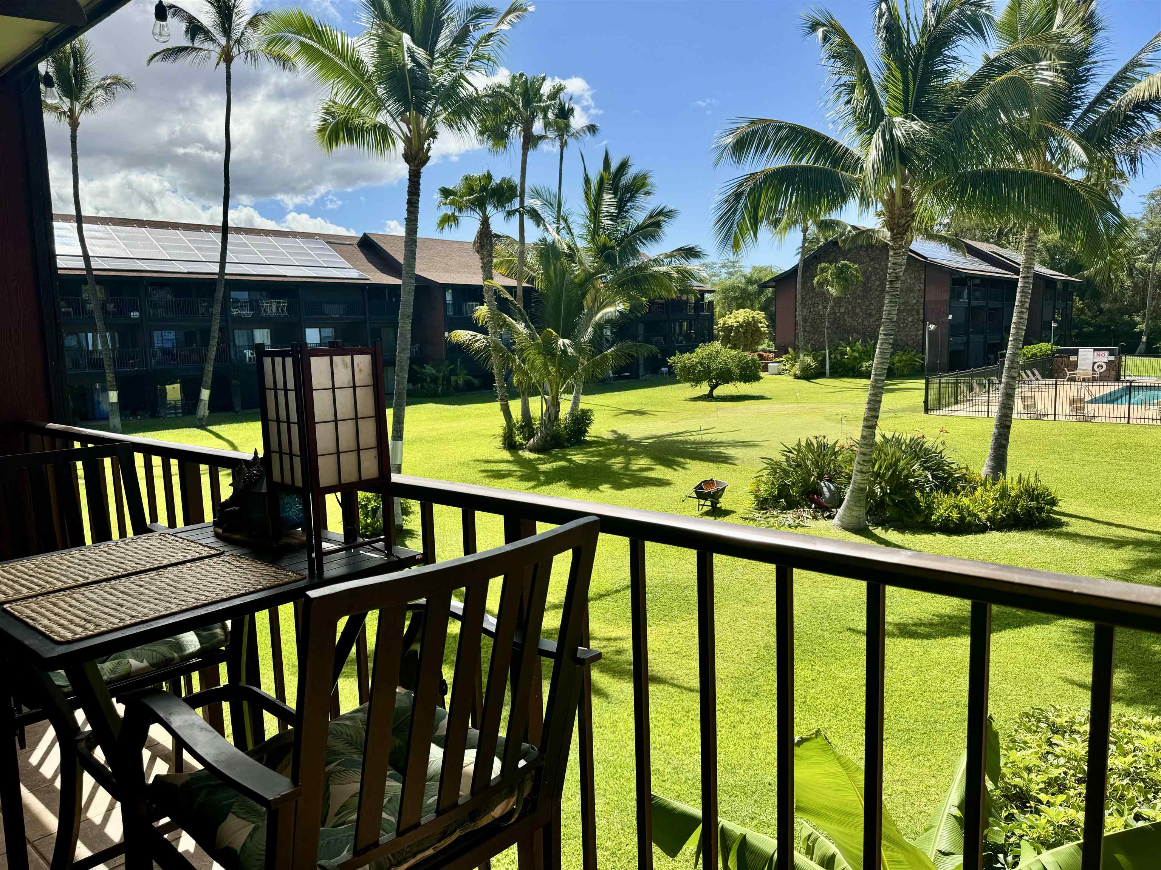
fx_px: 805
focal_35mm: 24
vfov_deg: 56.8
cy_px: 435
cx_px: 580
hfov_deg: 71.6
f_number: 1.78
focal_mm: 6.76
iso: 80
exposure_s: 1/3413
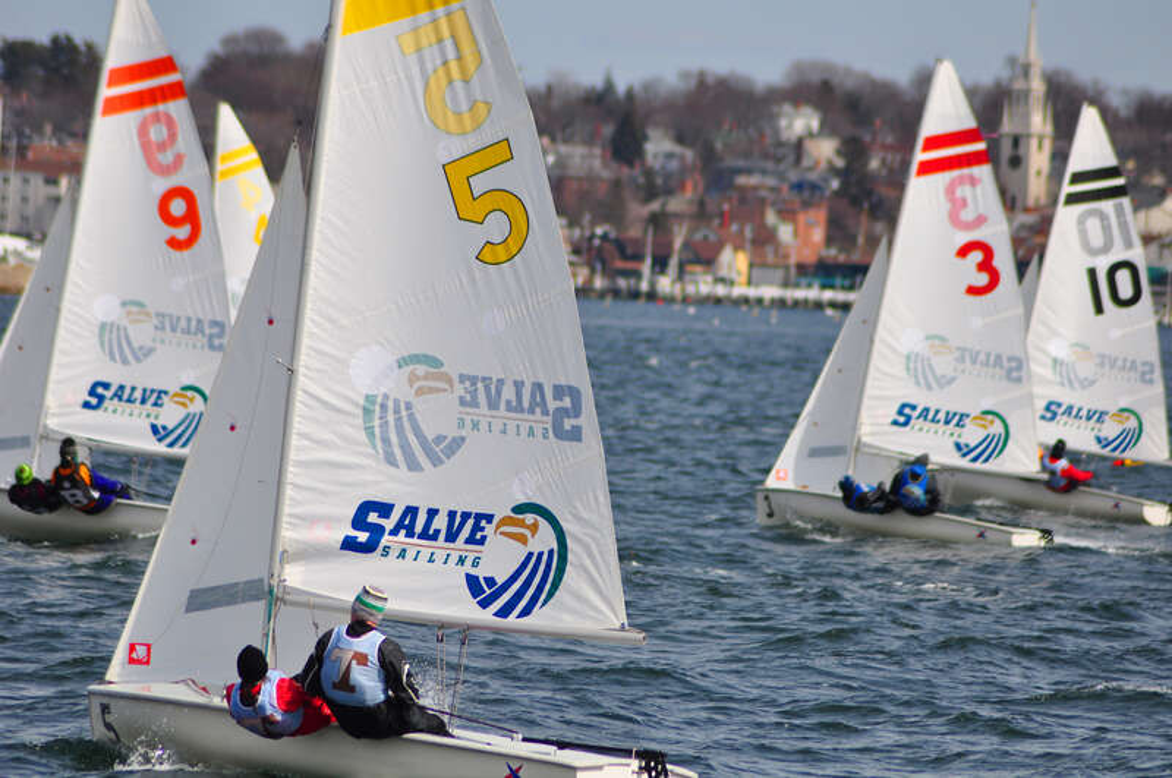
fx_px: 12191
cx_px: 586
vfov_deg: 3.7
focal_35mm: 375
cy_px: 389
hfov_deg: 5.5
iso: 200
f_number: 5
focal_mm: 250
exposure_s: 1/1600
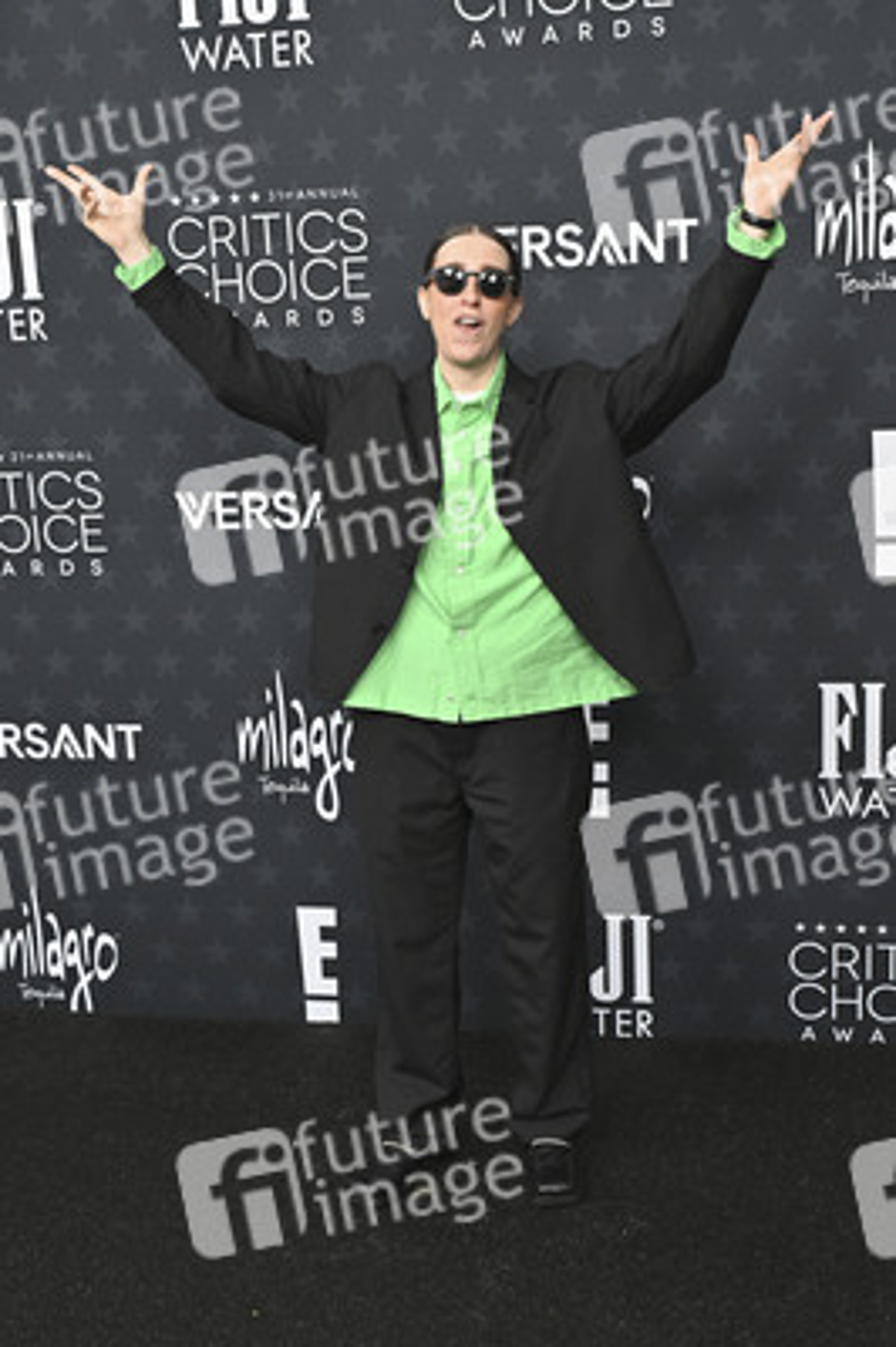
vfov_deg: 54.5
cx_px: 448
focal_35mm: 35
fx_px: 1309
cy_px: 674
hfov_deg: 37.8
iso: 1250
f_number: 5.6
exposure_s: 1/320
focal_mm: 35
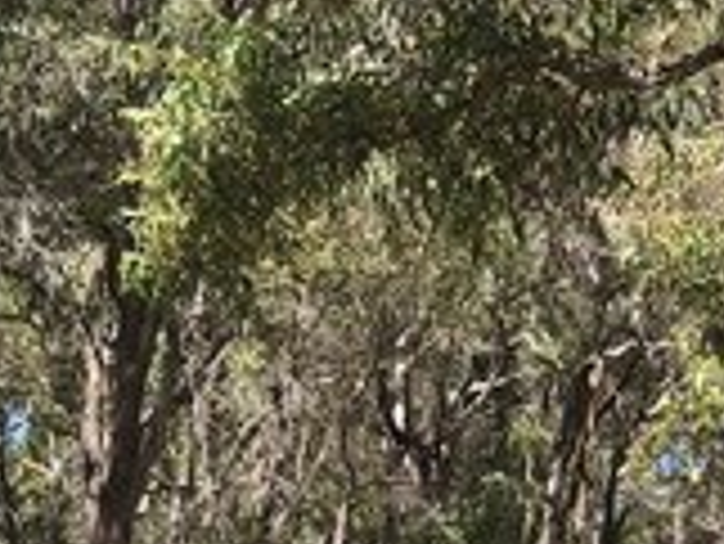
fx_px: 2428
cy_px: 951
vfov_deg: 11.9
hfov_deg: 16.9
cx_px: 265
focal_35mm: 116
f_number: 1.8
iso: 20
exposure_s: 1/1021
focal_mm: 3.99
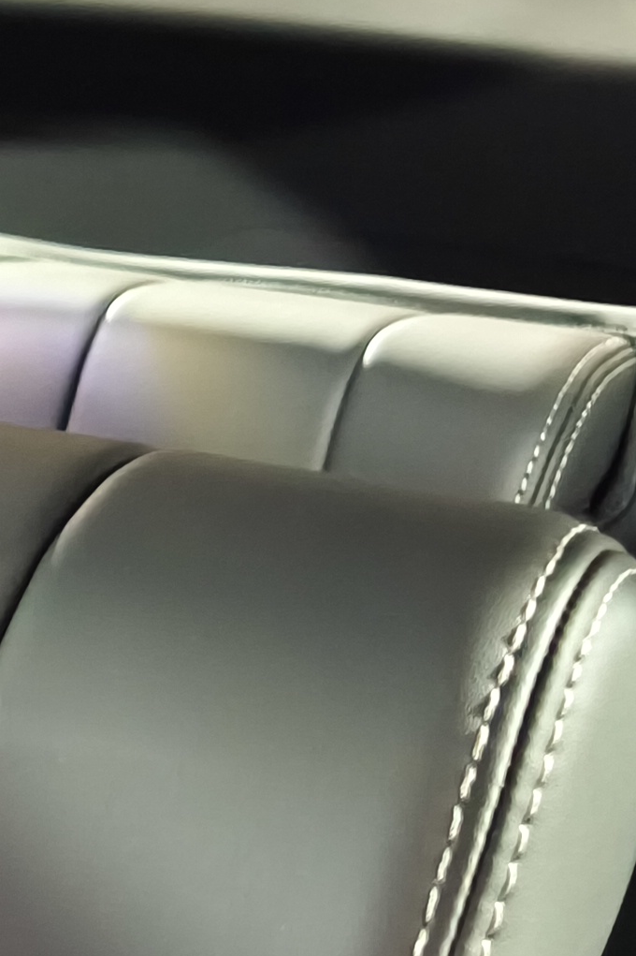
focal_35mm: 96
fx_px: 2546
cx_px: -1242
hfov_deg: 10.4
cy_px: 752
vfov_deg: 21.0
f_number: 1.7
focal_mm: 5.35
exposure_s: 1/12.5
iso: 4000
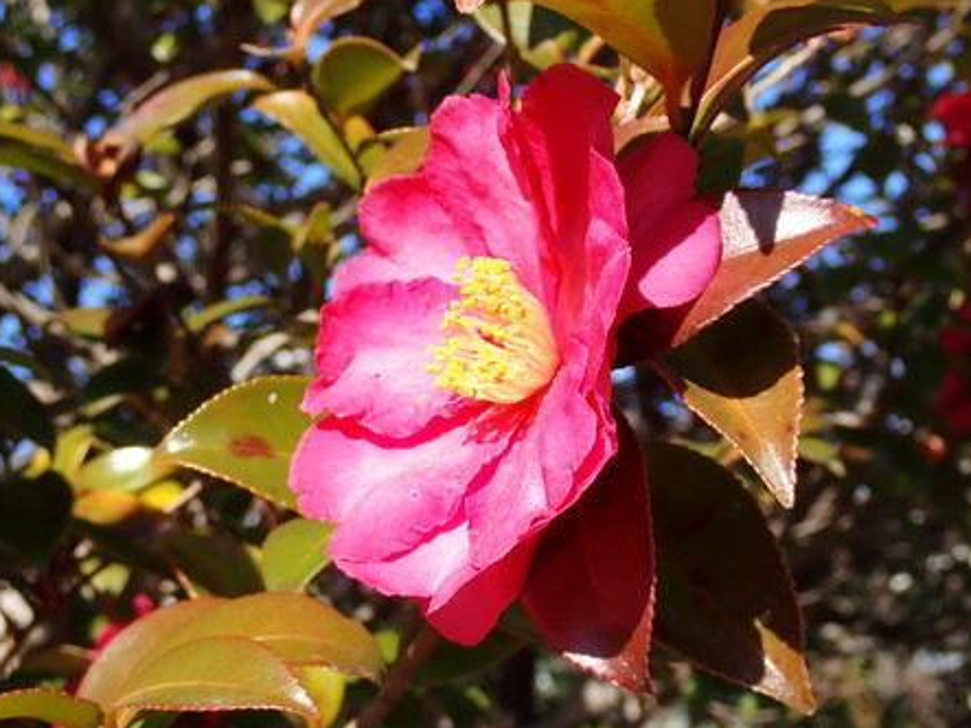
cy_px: 364
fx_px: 1767
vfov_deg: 23.3
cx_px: 480
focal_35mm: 63
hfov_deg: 30.7
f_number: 5
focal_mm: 11.09
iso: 100
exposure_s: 1/320
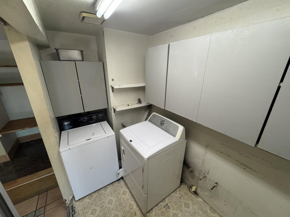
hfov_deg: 102.1
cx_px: 145
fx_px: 117
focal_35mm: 14
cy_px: 108
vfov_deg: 85.7
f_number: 2.2
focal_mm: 2.22
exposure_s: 1/60
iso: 400
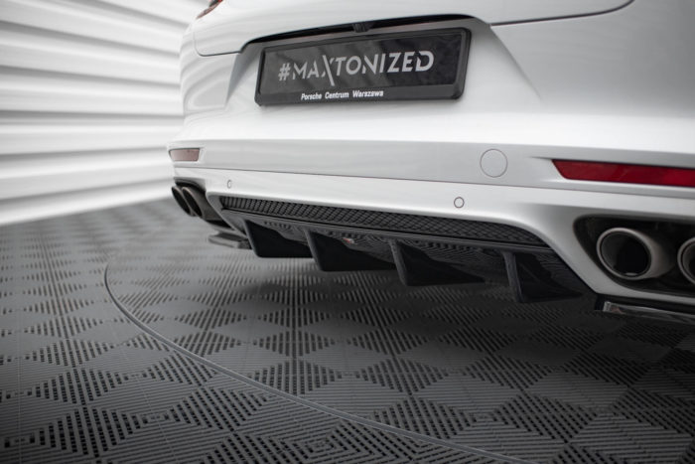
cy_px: 232
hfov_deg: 54.4
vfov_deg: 37.9
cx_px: 348
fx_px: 676
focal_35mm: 35
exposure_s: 1/160
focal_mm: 35
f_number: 2.5
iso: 500
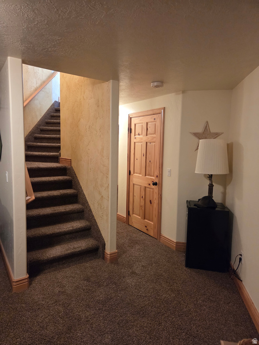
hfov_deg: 58.9
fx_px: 229
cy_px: 172
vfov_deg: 73.9
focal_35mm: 23
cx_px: 130
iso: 1000
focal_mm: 5.4
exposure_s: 1/120
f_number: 1.8
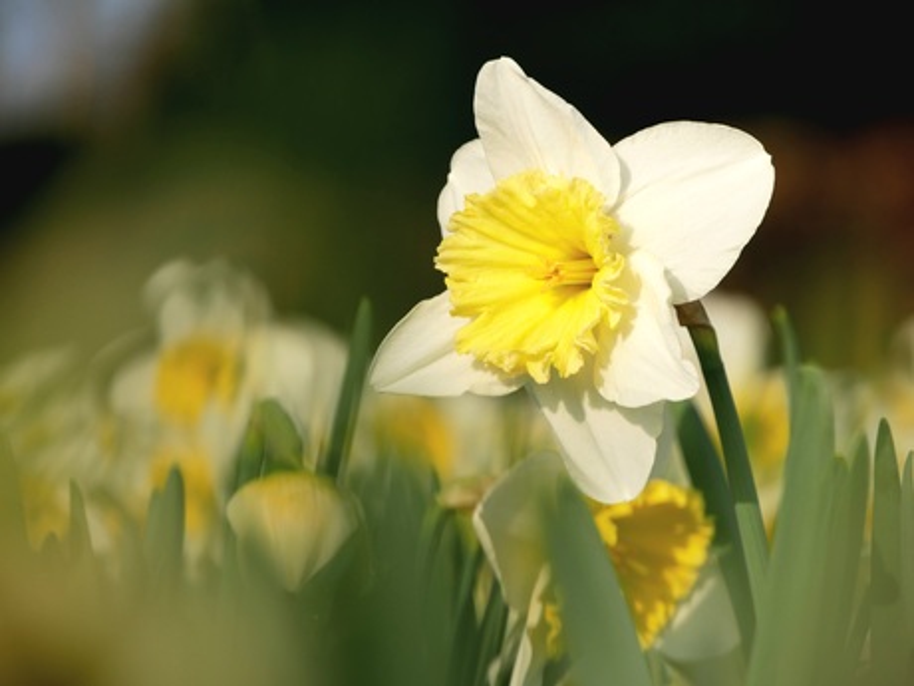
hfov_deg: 7.1
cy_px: 343
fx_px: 7393
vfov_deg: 5.3
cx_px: 457
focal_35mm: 280
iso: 200
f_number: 6.3
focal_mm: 140
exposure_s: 1/833
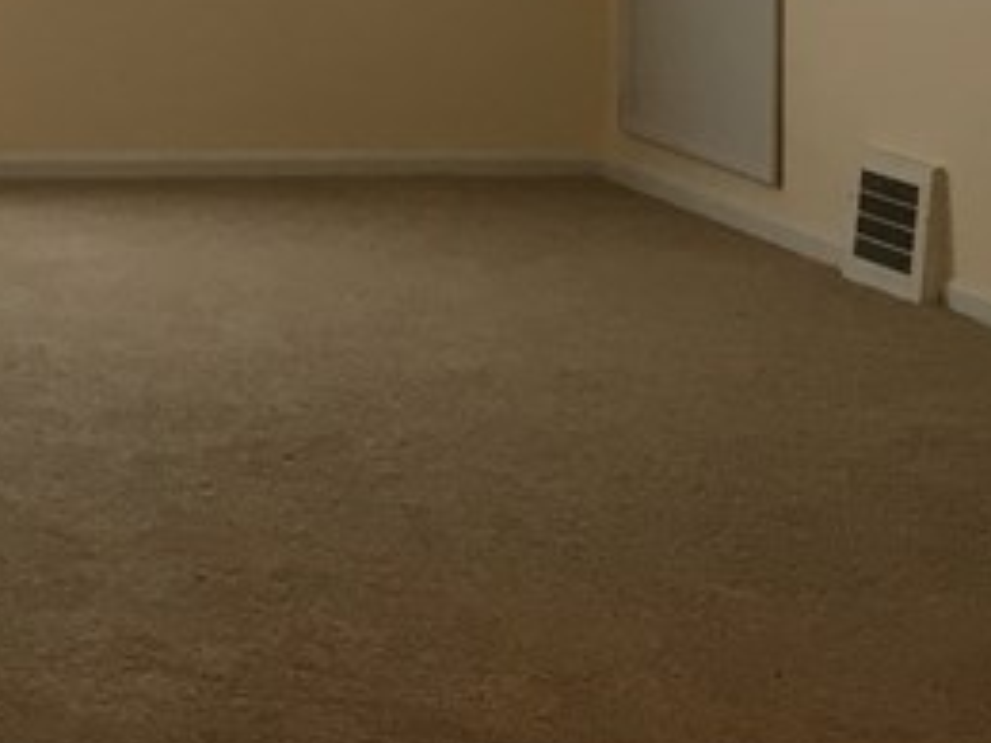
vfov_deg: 12.3
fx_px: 3264
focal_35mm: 114
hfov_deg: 16.5
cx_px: -210
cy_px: -419
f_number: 2.2
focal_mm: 4.15
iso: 64
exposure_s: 1/30
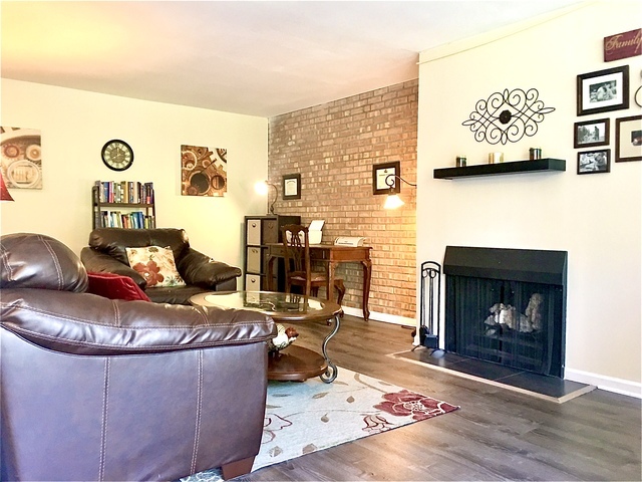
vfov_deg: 48.2
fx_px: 538
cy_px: 241
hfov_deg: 61.7
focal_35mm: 29
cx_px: 321
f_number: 2.2
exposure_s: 1/15
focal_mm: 4.15
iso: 100
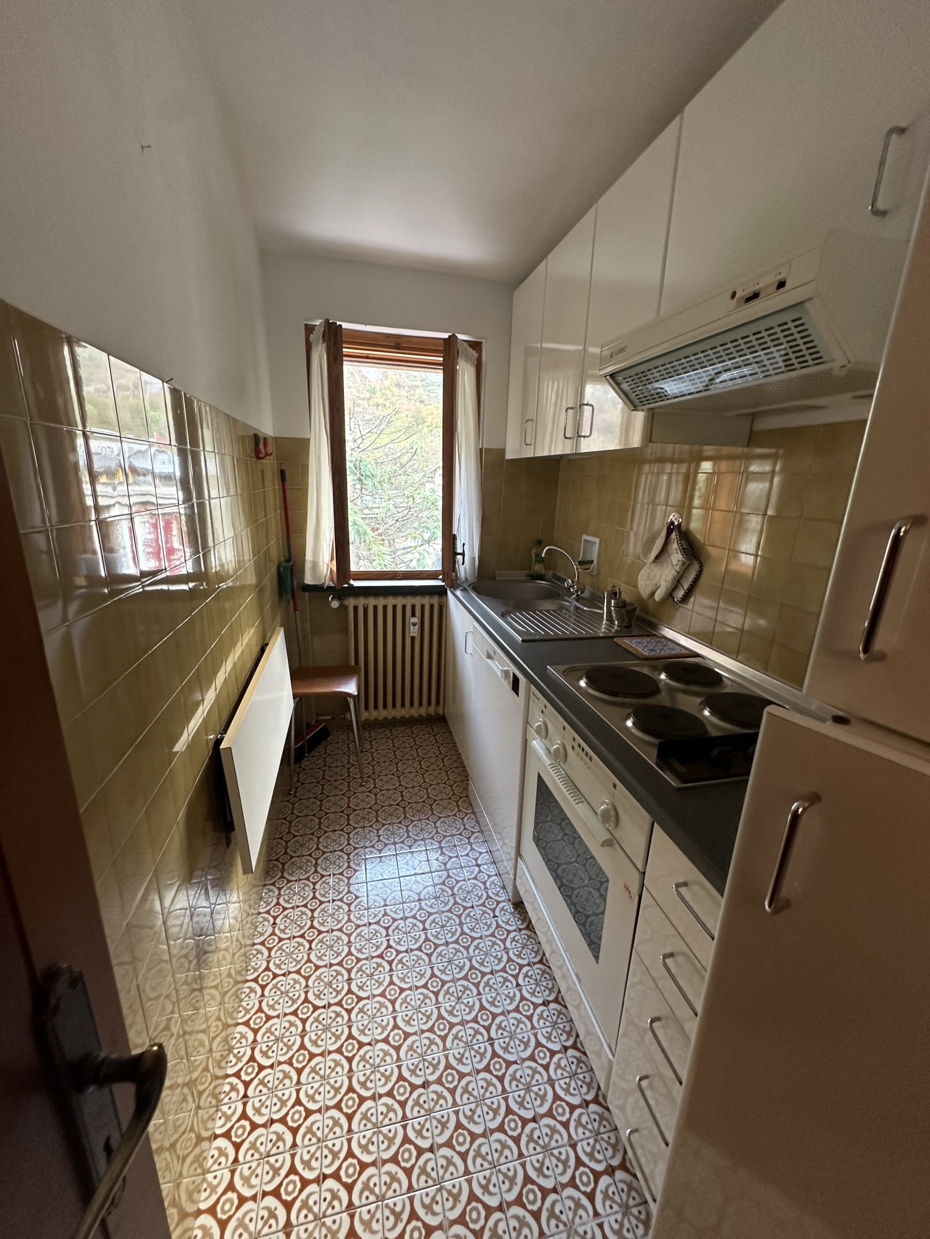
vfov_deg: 102.1
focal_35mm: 14
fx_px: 502
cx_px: 465
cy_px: 620
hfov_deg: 85.7
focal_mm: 2.22
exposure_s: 1/50
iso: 250
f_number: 2.2
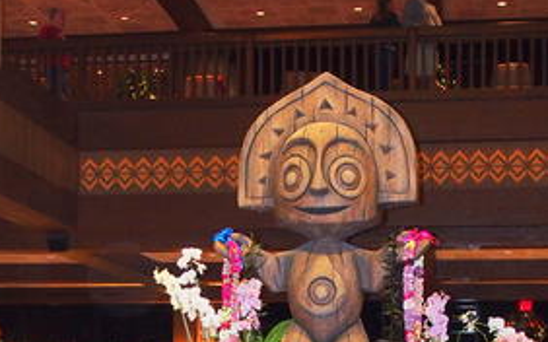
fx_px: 1060
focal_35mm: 71
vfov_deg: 17.7
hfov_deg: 29.0
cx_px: 266
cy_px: 367
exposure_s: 1/40
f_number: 2.8
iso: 800
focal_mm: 9
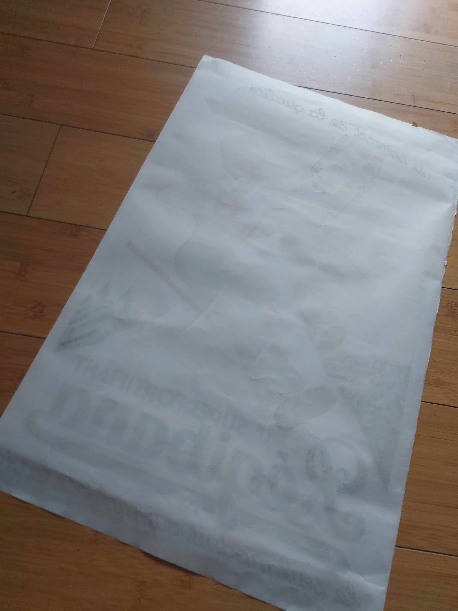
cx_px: 229
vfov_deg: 71.6
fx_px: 423
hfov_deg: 56.8
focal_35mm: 24
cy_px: 306
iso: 100
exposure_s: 1/50
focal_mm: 5.23
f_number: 1.8
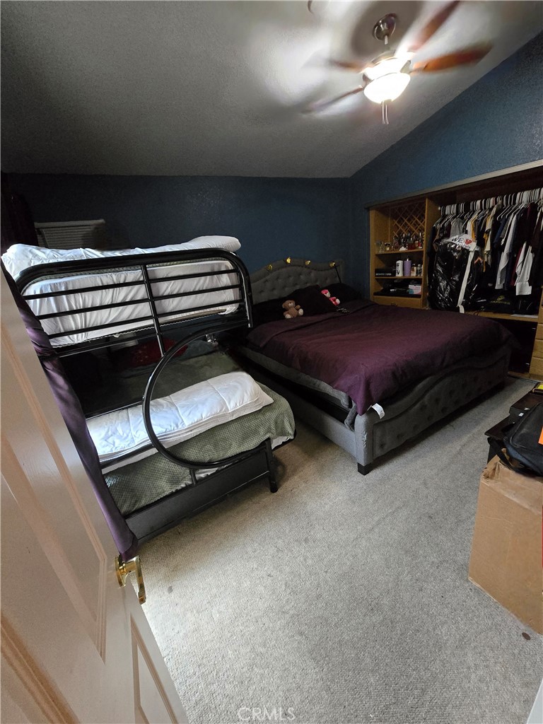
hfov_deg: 89.9
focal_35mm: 13
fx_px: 272
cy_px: 362
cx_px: 272
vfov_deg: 106.2
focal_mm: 2.2
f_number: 2.2
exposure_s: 1/60.2
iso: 1600
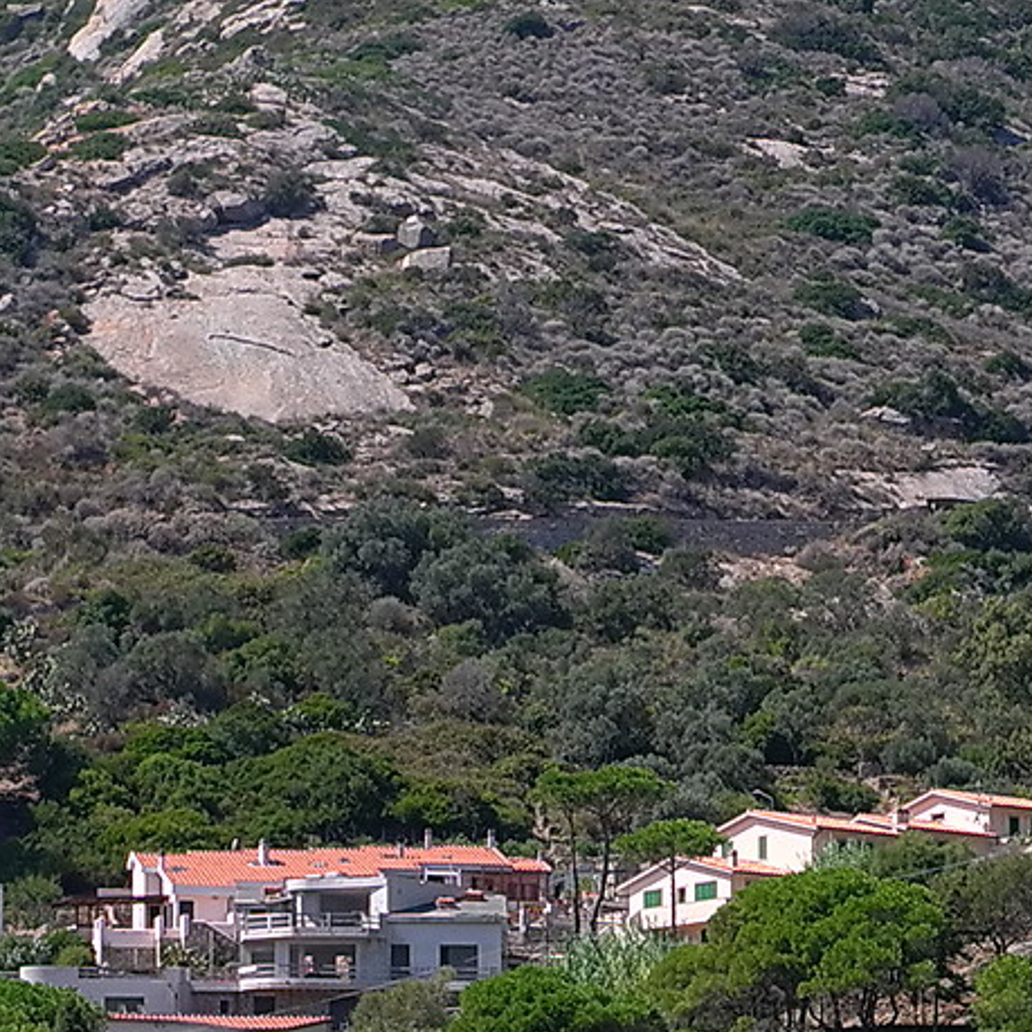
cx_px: 1077
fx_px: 5397
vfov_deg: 10.7
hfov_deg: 10.8
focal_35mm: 160
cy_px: 1318
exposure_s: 1/500
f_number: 5.6
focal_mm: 24
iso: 100
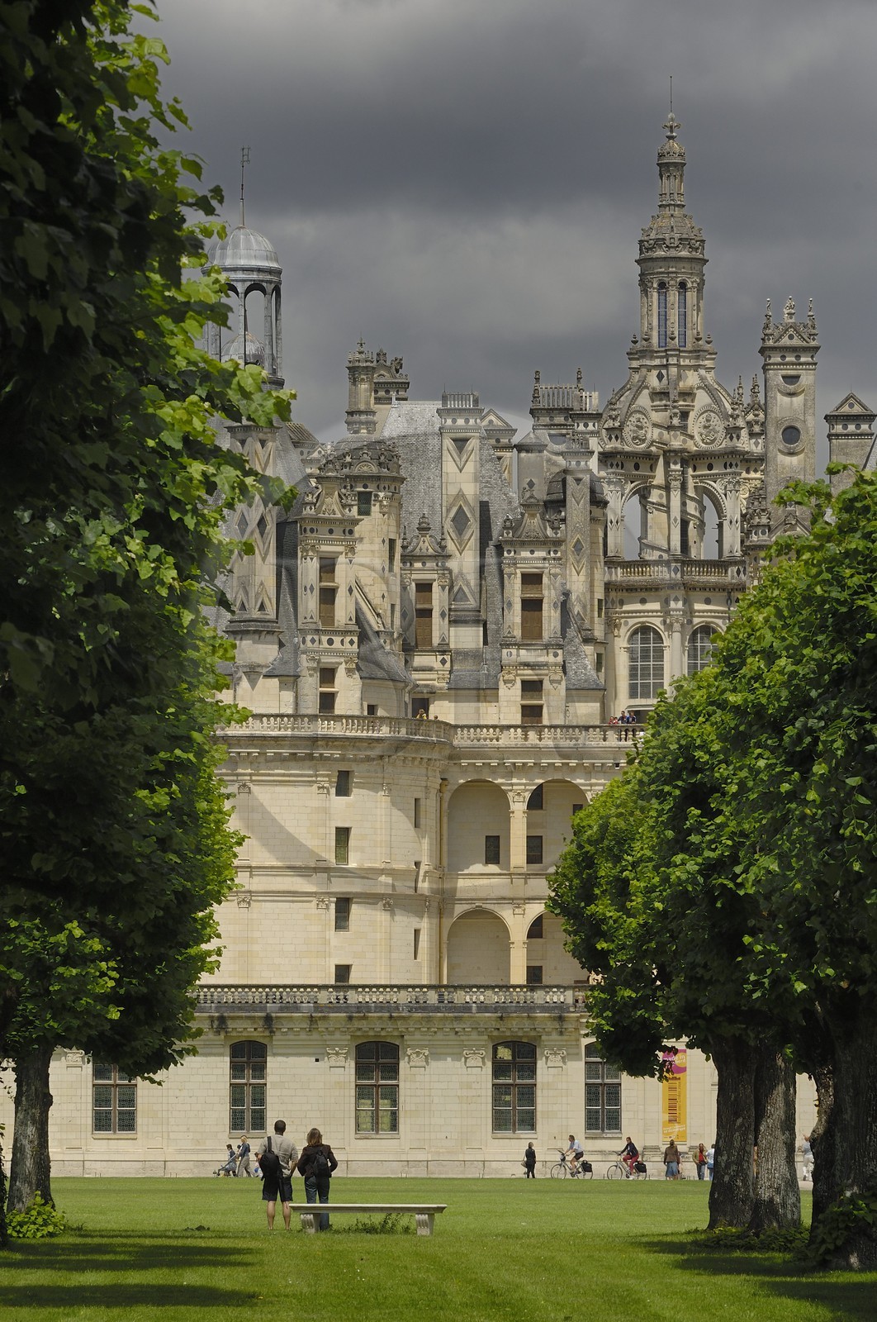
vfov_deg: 11.0
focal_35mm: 188
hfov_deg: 7.3
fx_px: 6872
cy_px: 661
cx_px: 438
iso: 100
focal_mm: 125
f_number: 11
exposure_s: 1/160
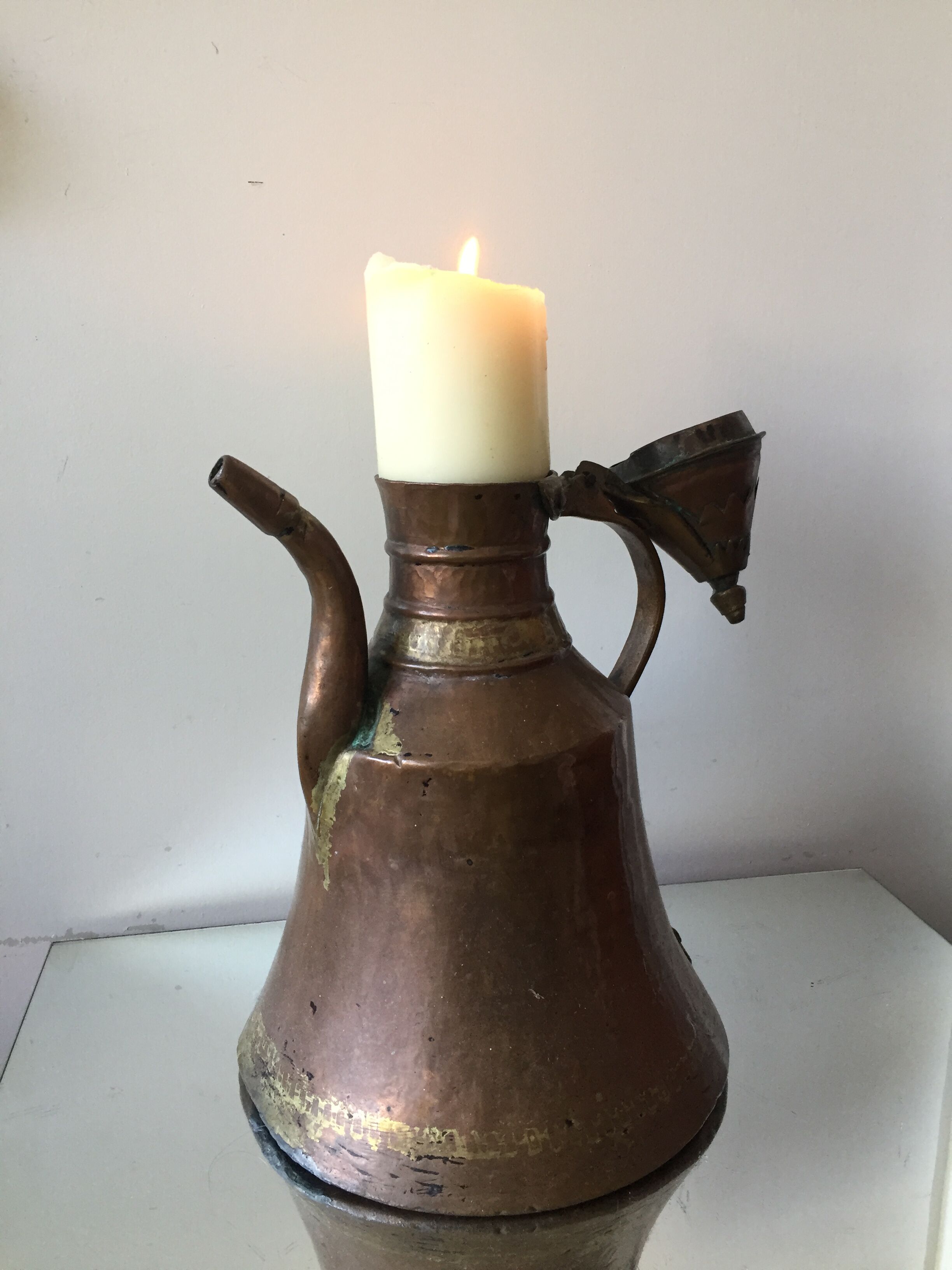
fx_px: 1063
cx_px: 476
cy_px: 635
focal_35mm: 29
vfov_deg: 61.7
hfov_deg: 48.2
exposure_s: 1/33
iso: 80
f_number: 2.2
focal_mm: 4.15
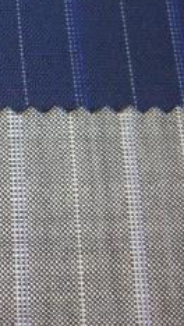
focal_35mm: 113
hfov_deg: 10.3
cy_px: 117
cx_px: -105
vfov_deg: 18.9
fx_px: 978
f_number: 2.8
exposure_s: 1/60
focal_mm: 7.9
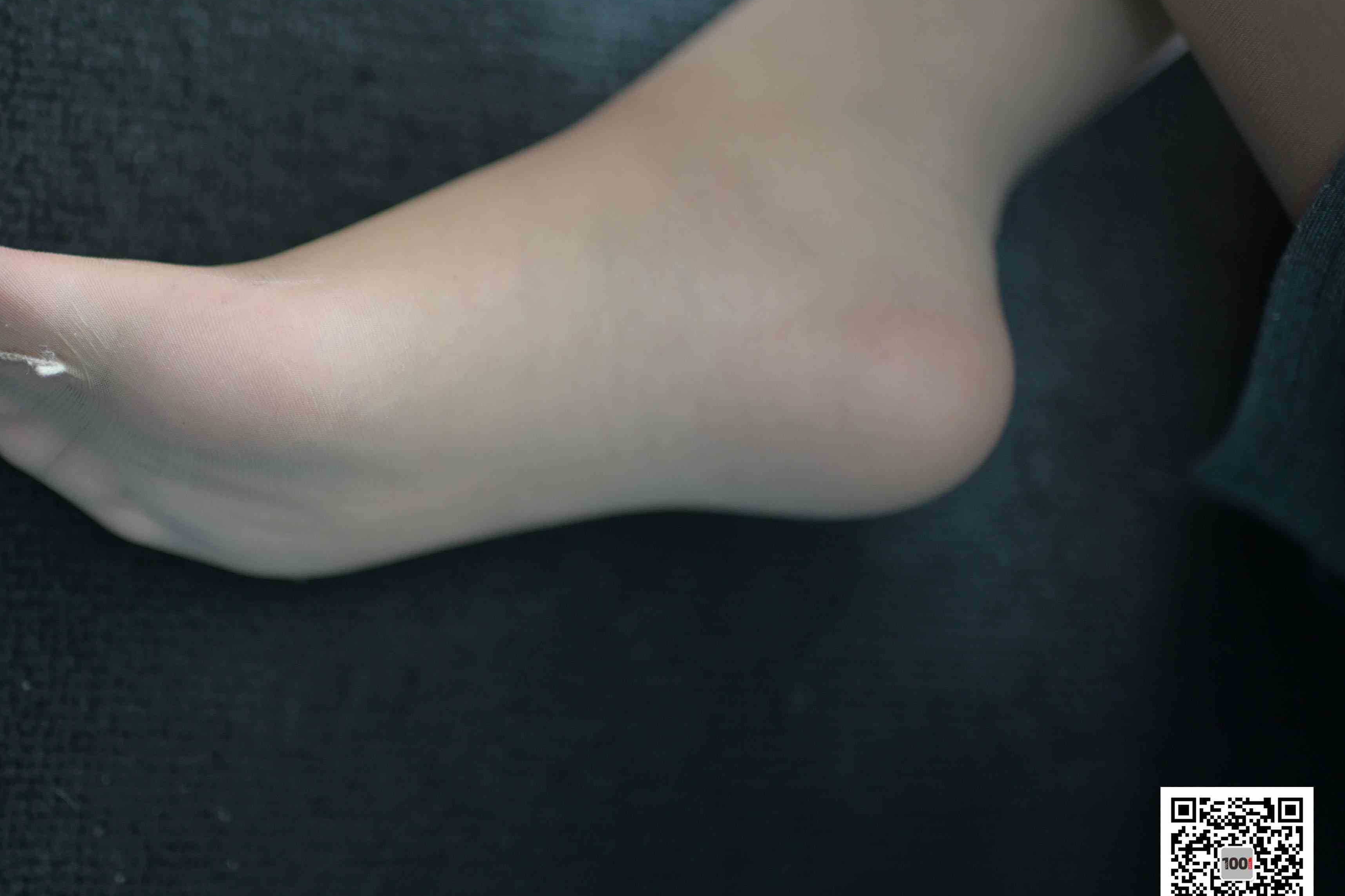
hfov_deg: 41.5
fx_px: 1756
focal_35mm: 47
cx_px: 475
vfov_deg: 28.6
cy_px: 383
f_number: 1.4
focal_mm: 35
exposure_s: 1/160
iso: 640
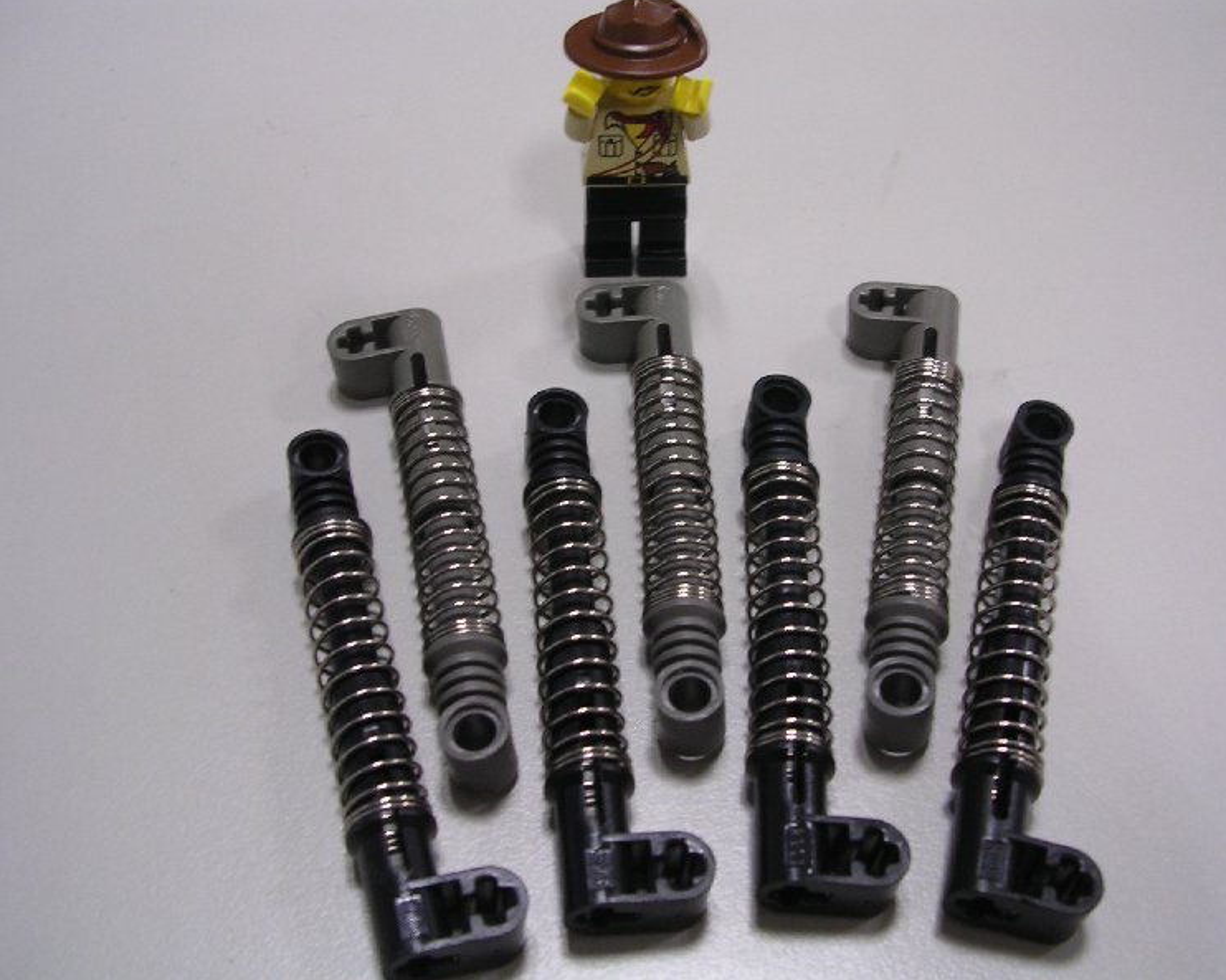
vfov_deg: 37.3
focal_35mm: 40
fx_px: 1451
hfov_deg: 45.8
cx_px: 633
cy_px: 488
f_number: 2.8
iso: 100
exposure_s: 1/5.1
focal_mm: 5.8
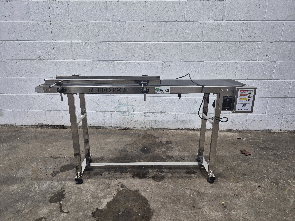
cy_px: 110
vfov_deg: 58.9
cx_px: 148
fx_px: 196
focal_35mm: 23
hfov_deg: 73.9
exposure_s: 1/120
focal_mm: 5.4
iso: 250
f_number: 1.8
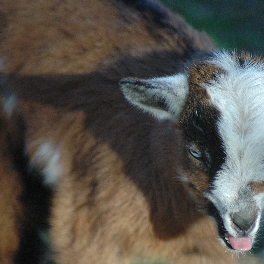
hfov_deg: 3.8
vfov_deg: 3.8
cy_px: 132
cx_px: 156
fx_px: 3978
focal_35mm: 461
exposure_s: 1/1600
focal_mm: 240
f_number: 5.3
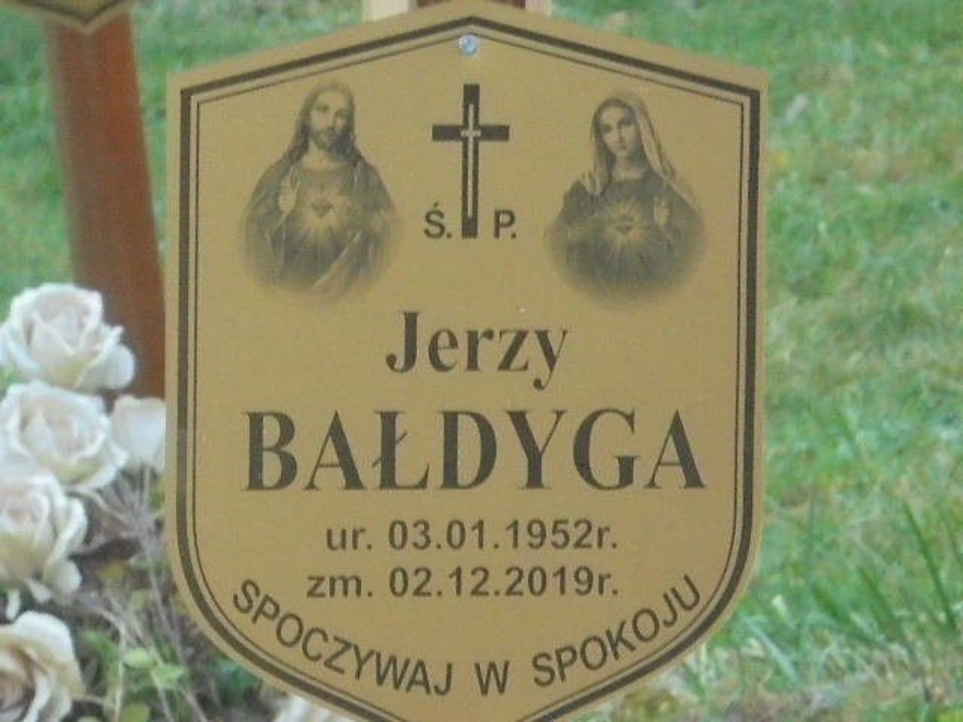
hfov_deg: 12.7
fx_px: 4340
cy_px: 361
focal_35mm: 156
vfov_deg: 9.5
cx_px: 482
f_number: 6.5
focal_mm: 27.6
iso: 500
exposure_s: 1/60
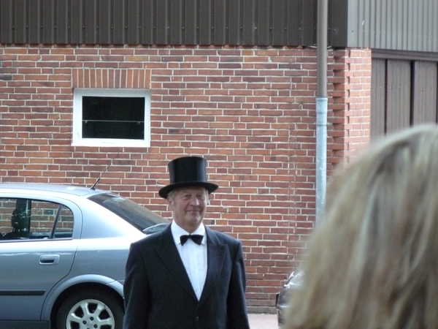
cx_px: 219
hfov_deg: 11.3
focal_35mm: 175
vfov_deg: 8.5
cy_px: 164
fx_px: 2214
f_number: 3.3
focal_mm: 29.1
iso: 400
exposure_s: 1/125
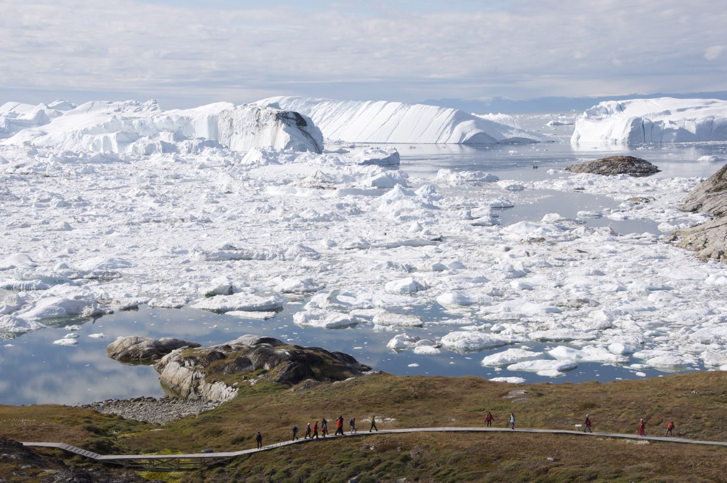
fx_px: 1513
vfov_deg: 18.1
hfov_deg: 27.0
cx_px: 364
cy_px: 242
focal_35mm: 75
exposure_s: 1/500
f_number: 16
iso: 400
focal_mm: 50
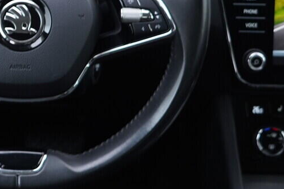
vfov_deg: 13.1
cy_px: 40
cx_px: 22
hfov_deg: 19.2
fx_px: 820
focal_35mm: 104
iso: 200
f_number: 2.8
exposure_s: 1/40
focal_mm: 24
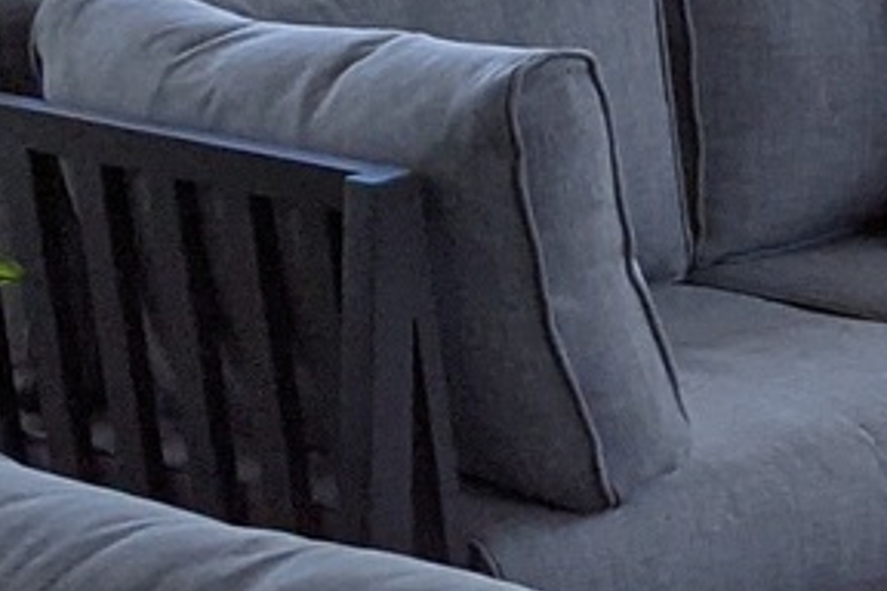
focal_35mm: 195
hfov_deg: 9.5
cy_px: -77
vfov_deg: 7.0
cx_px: 2042
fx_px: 4804
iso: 53
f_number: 1.8
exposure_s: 1/2933
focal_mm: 4.44
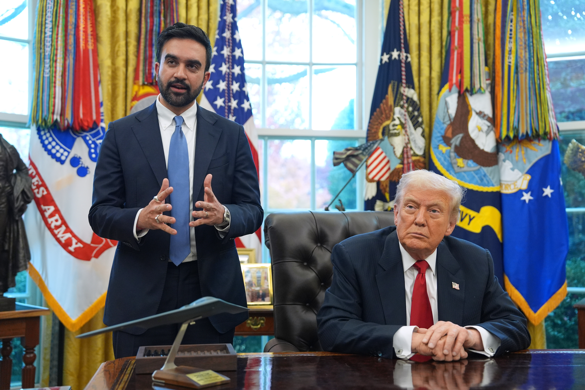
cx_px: 292
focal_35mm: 47
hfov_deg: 41.9
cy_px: 195
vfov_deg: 28.6
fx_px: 764
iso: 2000
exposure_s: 1/250
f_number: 2.8
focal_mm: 47
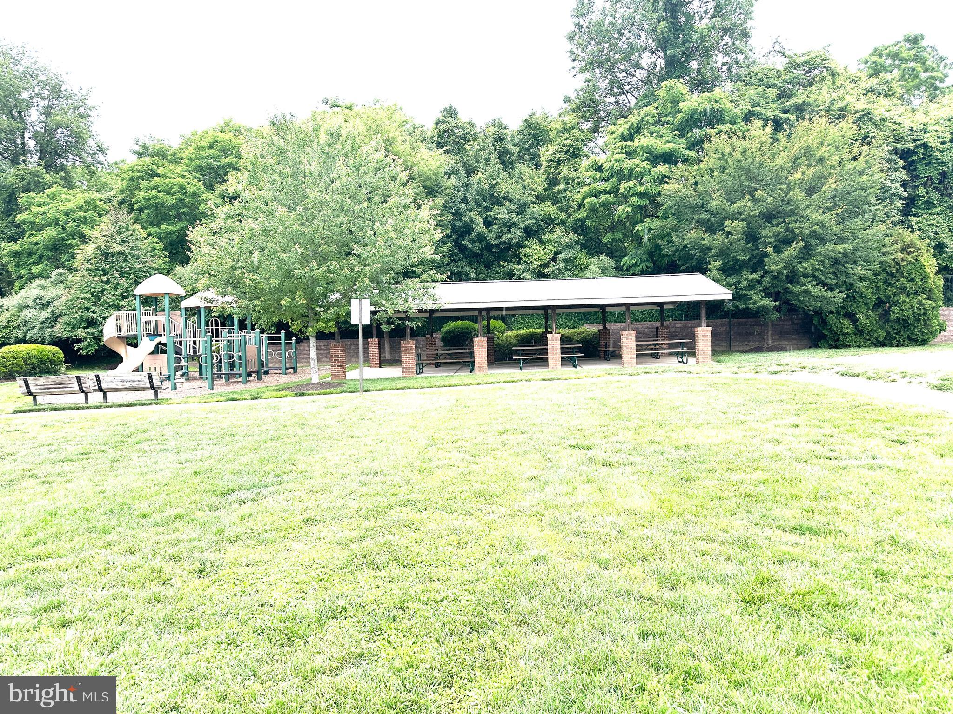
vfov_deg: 56.8
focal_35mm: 24
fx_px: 661
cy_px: 357
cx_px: 476
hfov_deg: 71.6
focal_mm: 6.86
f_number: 1.78
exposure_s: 1/364
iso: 80
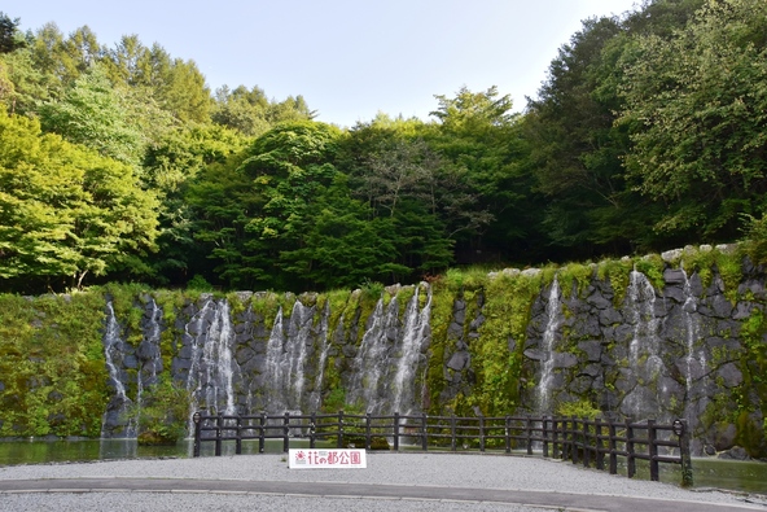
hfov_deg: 61.9
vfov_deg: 43.6
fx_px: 639
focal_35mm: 30
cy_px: 256
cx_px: 384
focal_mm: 20
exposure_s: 1/200
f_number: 10
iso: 400
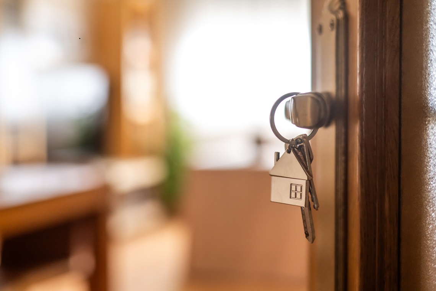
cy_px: 146
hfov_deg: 39.6
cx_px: 218
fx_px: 606
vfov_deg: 27.0
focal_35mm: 50
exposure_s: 1/125
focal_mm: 50
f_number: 2.8
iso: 1250
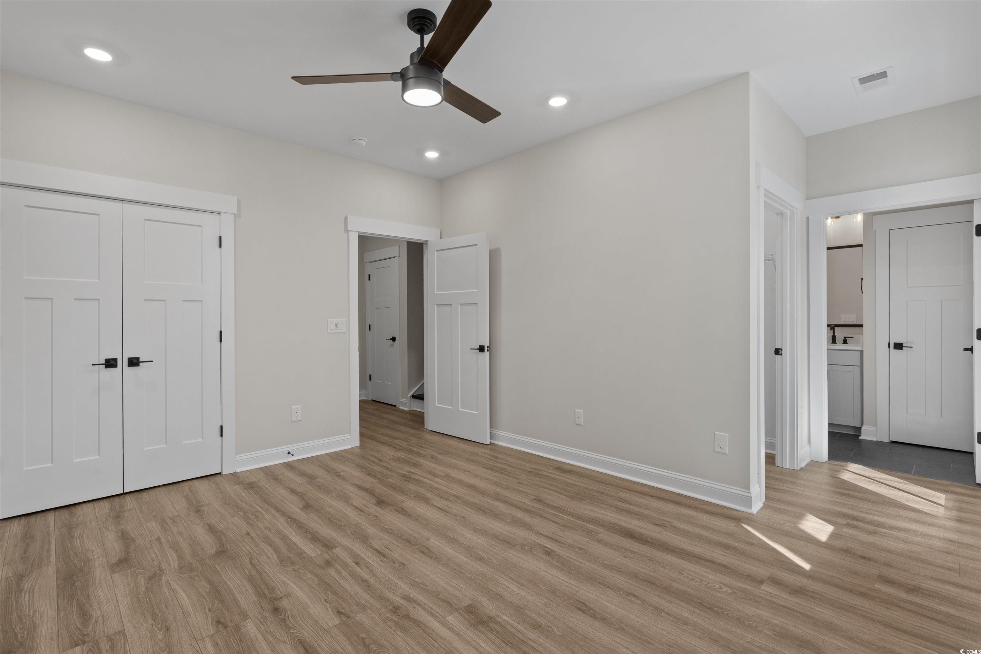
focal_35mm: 16
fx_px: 436
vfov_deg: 73.7
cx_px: 490
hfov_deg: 96.7
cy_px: 327
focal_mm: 16
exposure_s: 1/15
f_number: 8
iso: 640
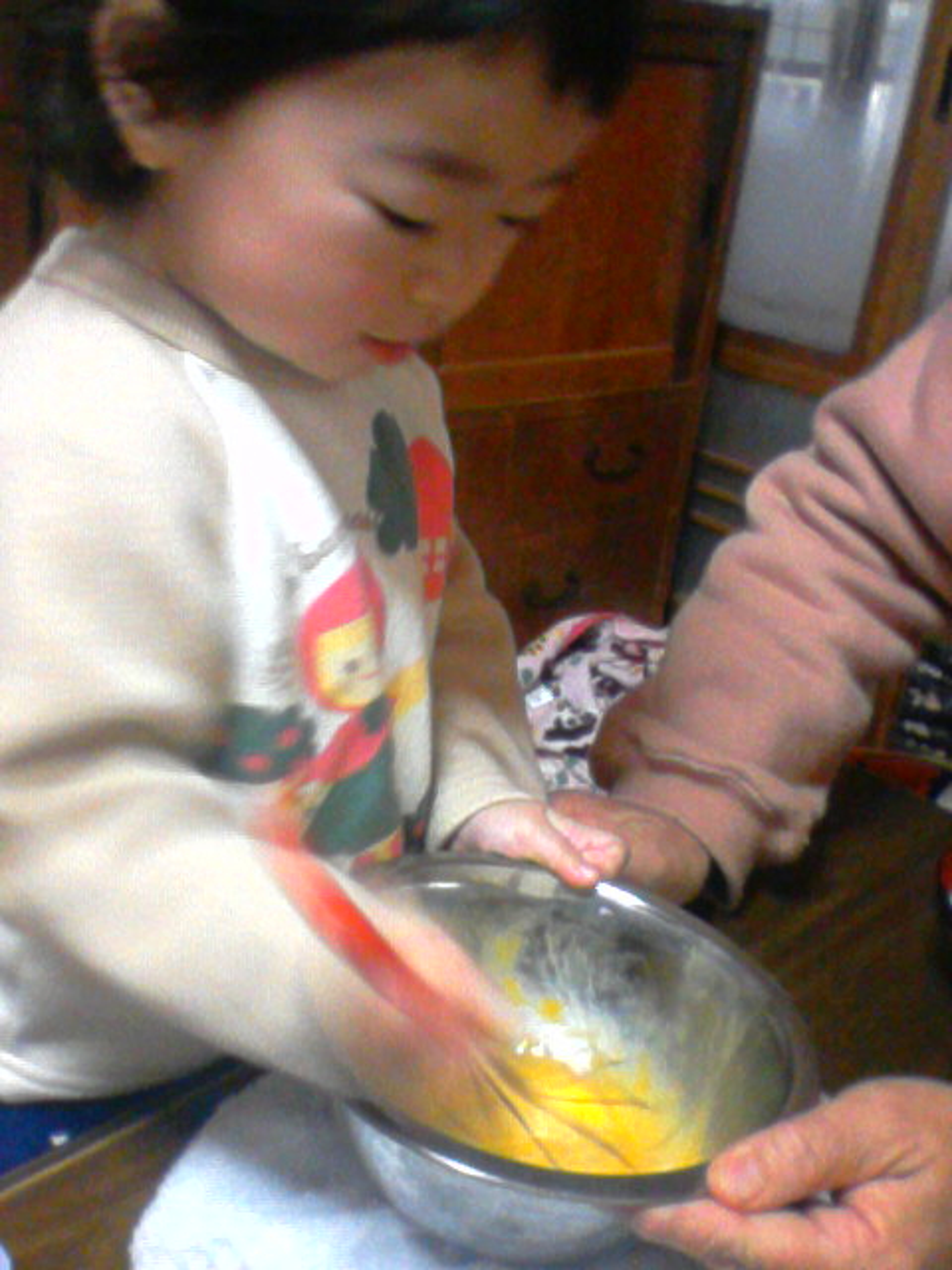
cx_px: 476
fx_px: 1063
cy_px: 635
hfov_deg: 48.2
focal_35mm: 29
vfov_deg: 61.7
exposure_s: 1/14.9
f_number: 2.8
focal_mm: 1.5
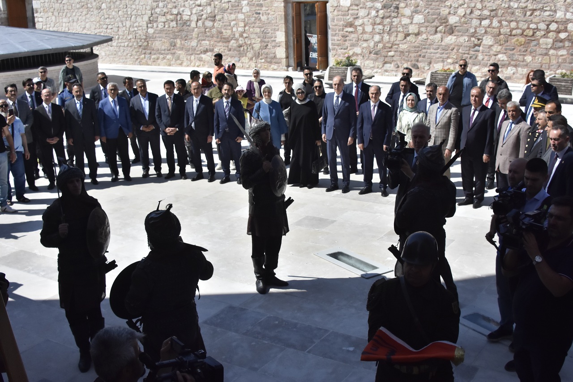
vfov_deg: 31.9
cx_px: 286
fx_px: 668
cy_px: 191
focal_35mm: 42
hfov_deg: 46.4
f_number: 5.6
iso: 800
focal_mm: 28
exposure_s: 1/8000
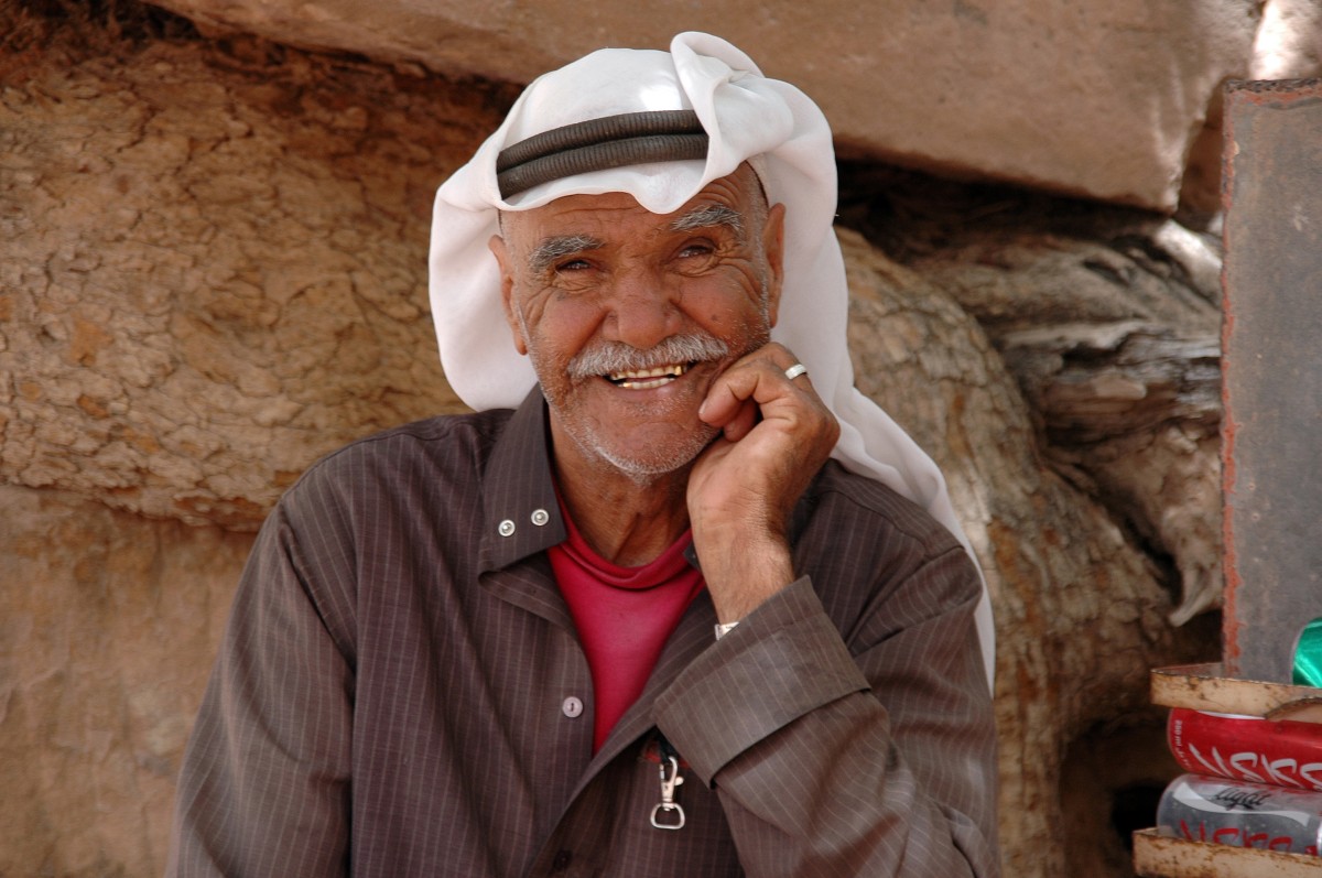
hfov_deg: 14.4
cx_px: 661
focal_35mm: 142
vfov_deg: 9.6
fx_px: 5226
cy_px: 439
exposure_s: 1/60
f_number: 5.6
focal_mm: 95
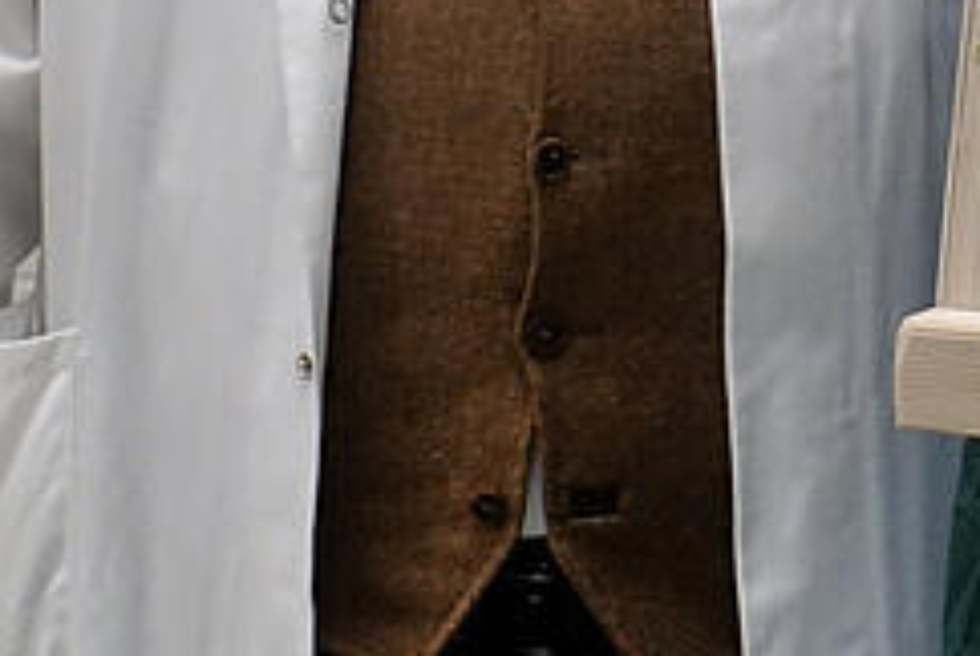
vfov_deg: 6.7
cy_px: -443
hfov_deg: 10.0
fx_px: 5478
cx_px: 1278
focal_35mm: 201
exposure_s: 1/30
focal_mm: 19.1
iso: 800
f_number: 2.8
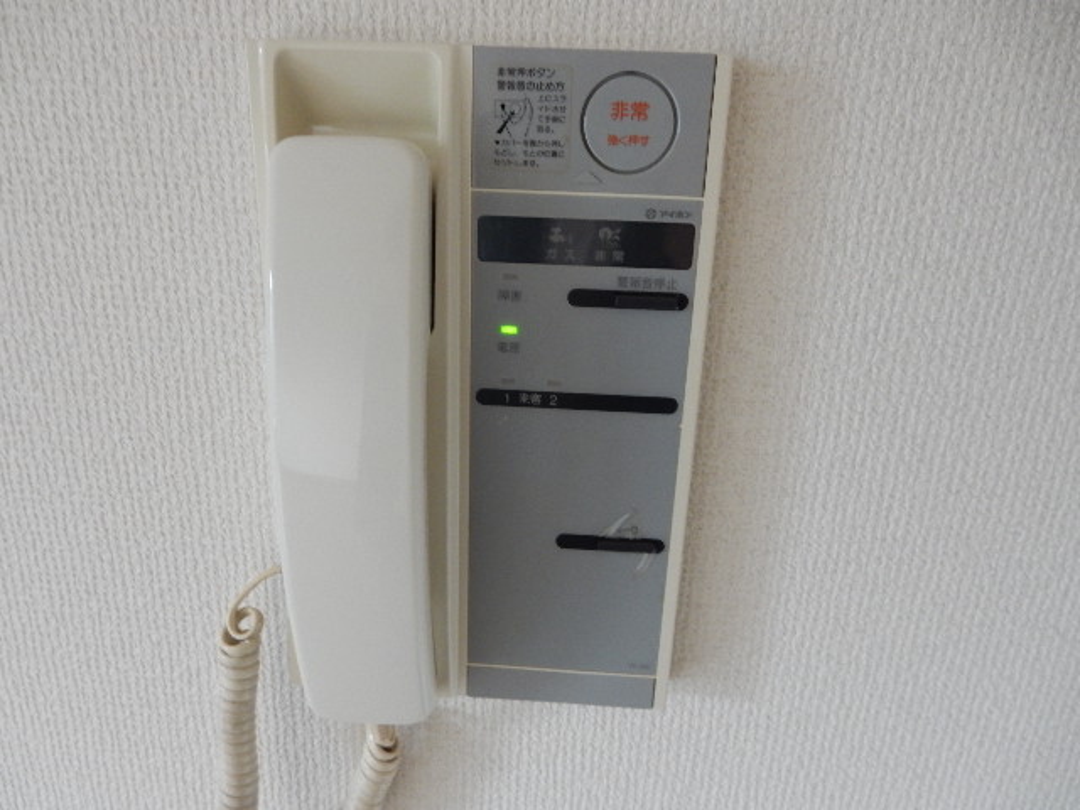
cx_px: 540
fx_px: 780
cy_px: 405
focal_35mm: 25
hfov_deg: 69.4
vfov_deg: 54.9
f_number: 3.7
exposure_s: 1/10
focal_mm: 4.5
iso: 400
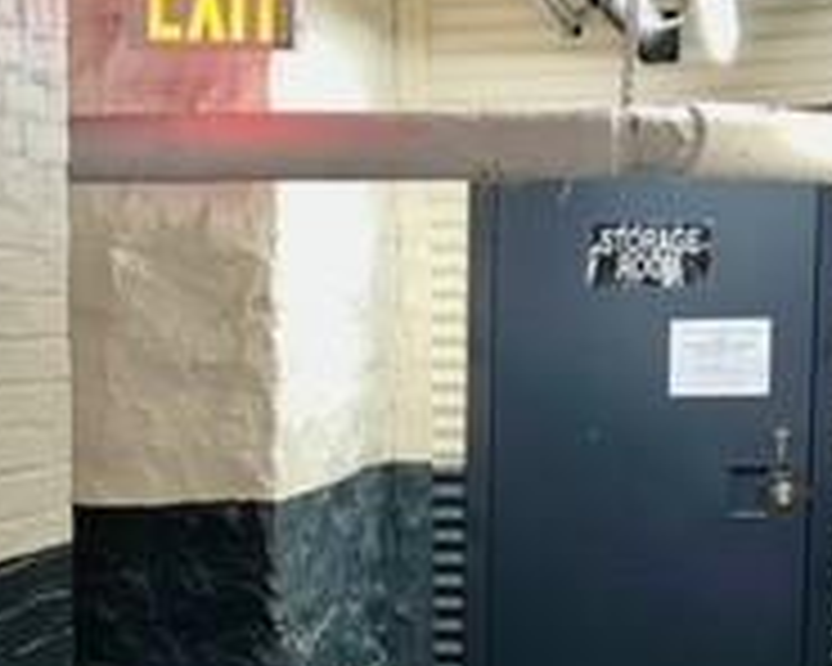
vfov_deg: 17.2
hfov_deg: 21.7
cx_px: 288
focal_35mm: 88
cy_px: 590
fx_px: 2167
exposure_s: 1/14
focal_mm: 5.7
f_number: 1.5
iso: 64
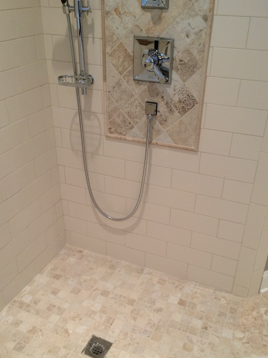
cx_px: 132
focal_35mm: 36
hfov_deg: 39.7
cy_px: 205
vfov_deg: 51.2
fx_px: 372
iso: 64
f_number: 2.2
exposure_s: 1/30
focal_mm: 4.12
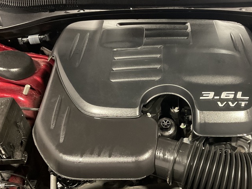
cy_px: 101
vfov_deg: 32.9
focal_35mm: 44
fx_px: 320
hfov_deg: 42.3
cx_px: 170
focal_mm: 3
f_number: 1.8
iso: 320
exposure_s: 1/30
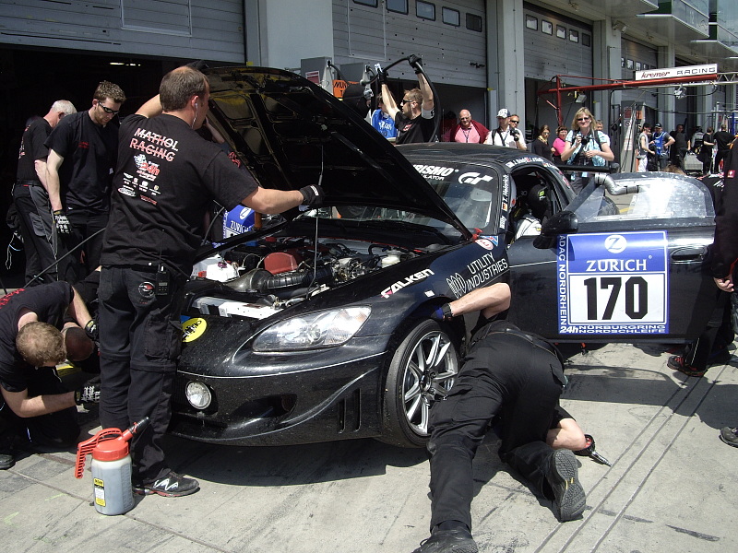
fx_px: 810
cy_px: 276
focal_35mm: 38
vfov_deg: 37.7
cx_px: 369
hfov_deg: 49.0
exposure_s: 1/500
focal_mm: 7.9
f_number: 5.6
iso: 100
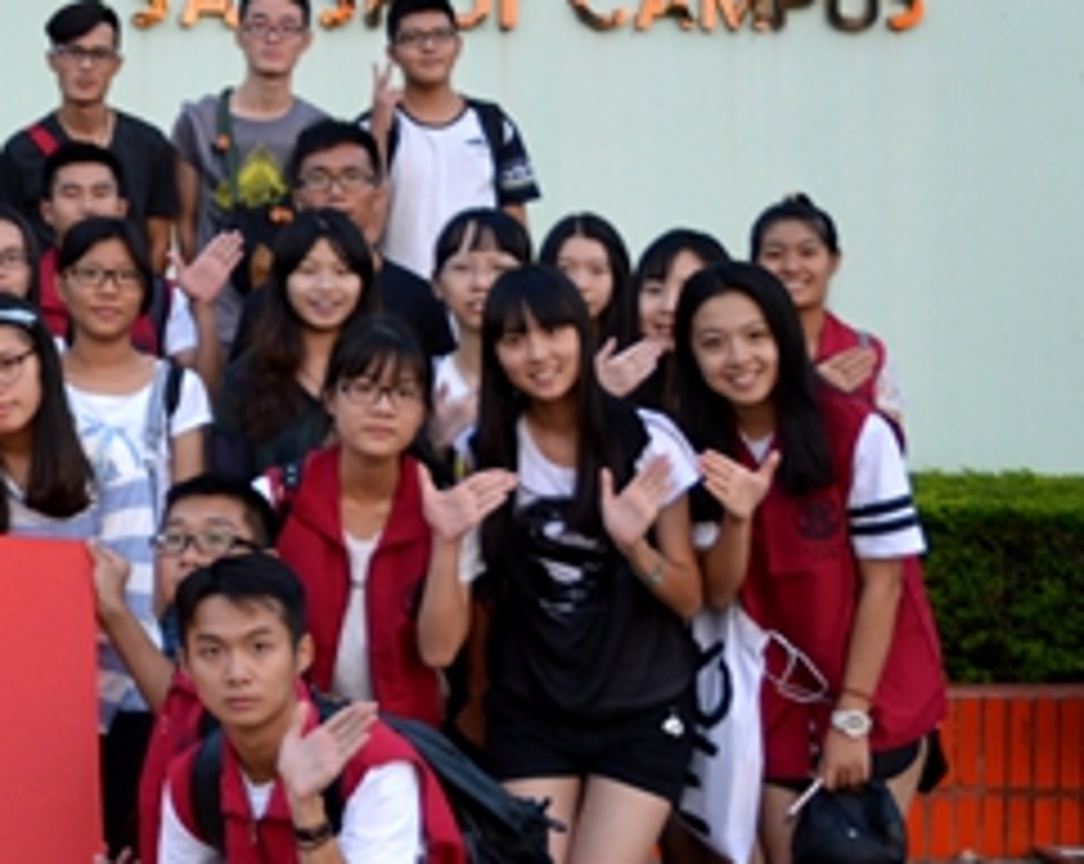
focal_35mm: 129
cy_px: 209
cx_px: -760
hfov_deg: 13.6
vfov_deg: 11.9
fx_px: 4132
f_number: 5.6
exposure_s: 1/125
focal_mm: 26
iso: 400
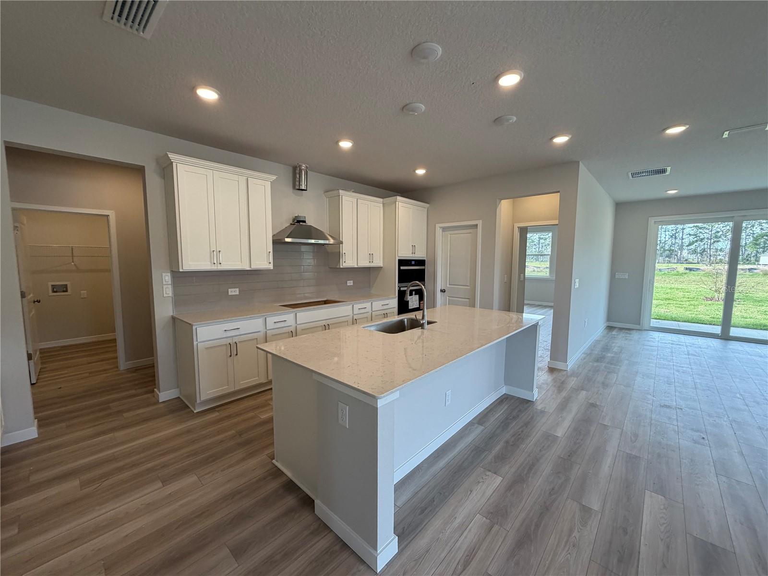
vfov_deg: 85.7
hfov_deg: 102.1
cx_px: 384
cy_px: 288
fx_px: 311
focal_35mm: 14
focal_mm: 2.22
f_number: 2.2
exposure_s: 1/120
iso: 125
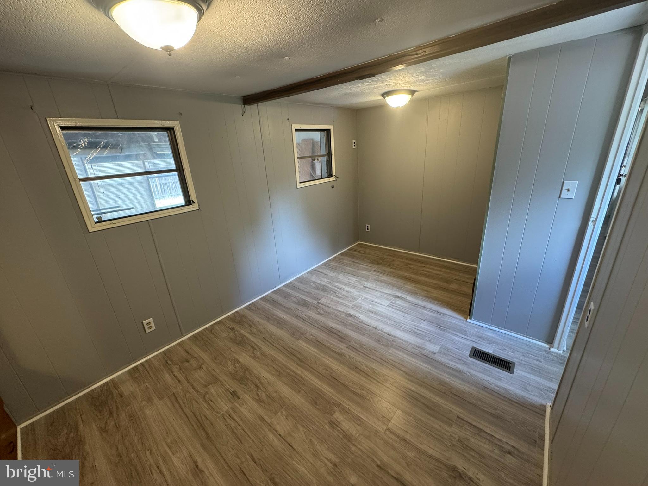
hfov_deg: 102.1
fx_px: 262
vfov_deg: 85.7
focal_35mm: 14
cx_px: 324
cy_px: 243
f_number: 2.2
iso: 200
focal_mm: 2.22
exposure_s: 1/60
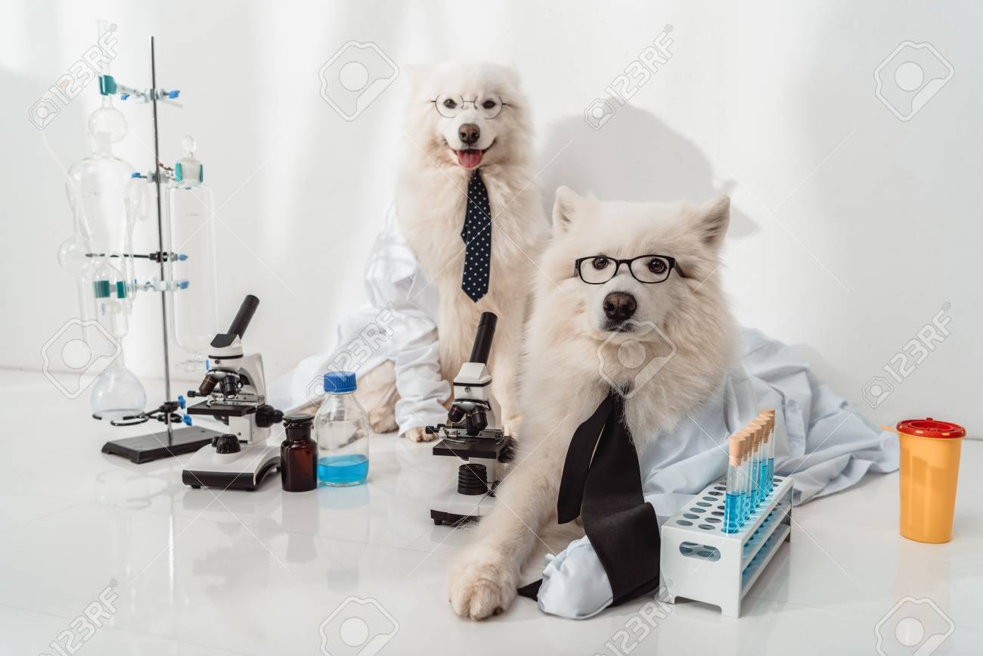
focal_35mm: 32
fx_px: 874
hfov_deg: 58.7
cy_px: 328
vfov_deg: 41.1
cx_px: 492
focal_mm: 32
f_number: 4
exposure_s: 1/200
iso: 200
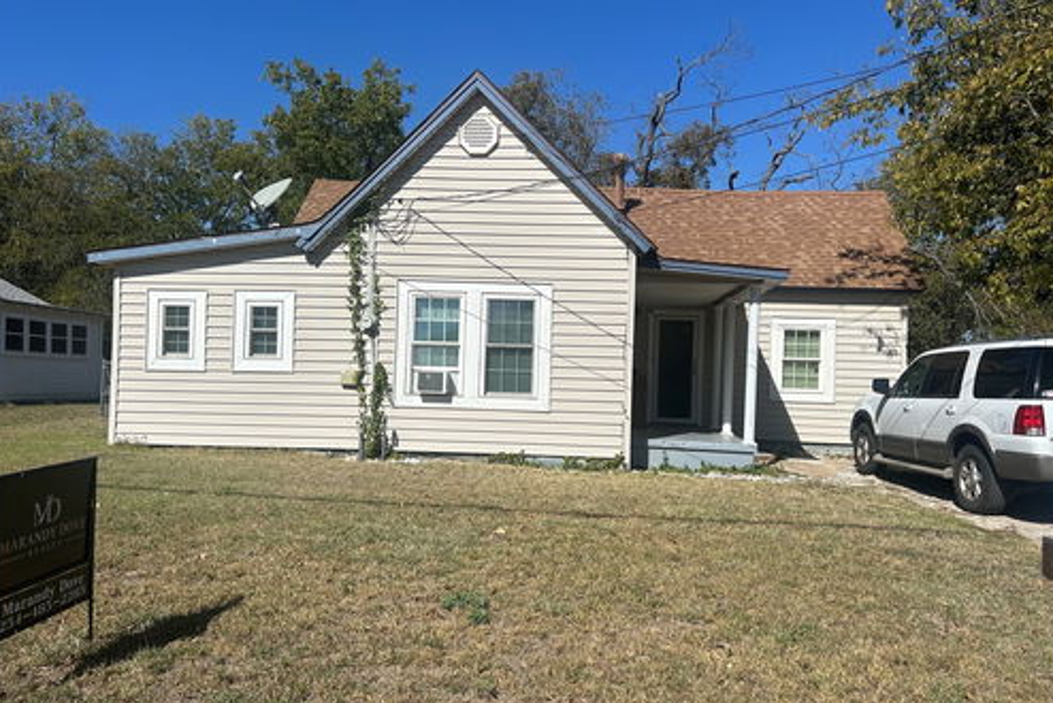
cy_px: 375
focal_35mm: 28
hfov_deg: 65.4
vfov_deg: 46.4
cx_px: 529
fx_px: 819
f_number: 1.5
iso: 50
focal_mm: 5.7
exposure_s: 1/8696
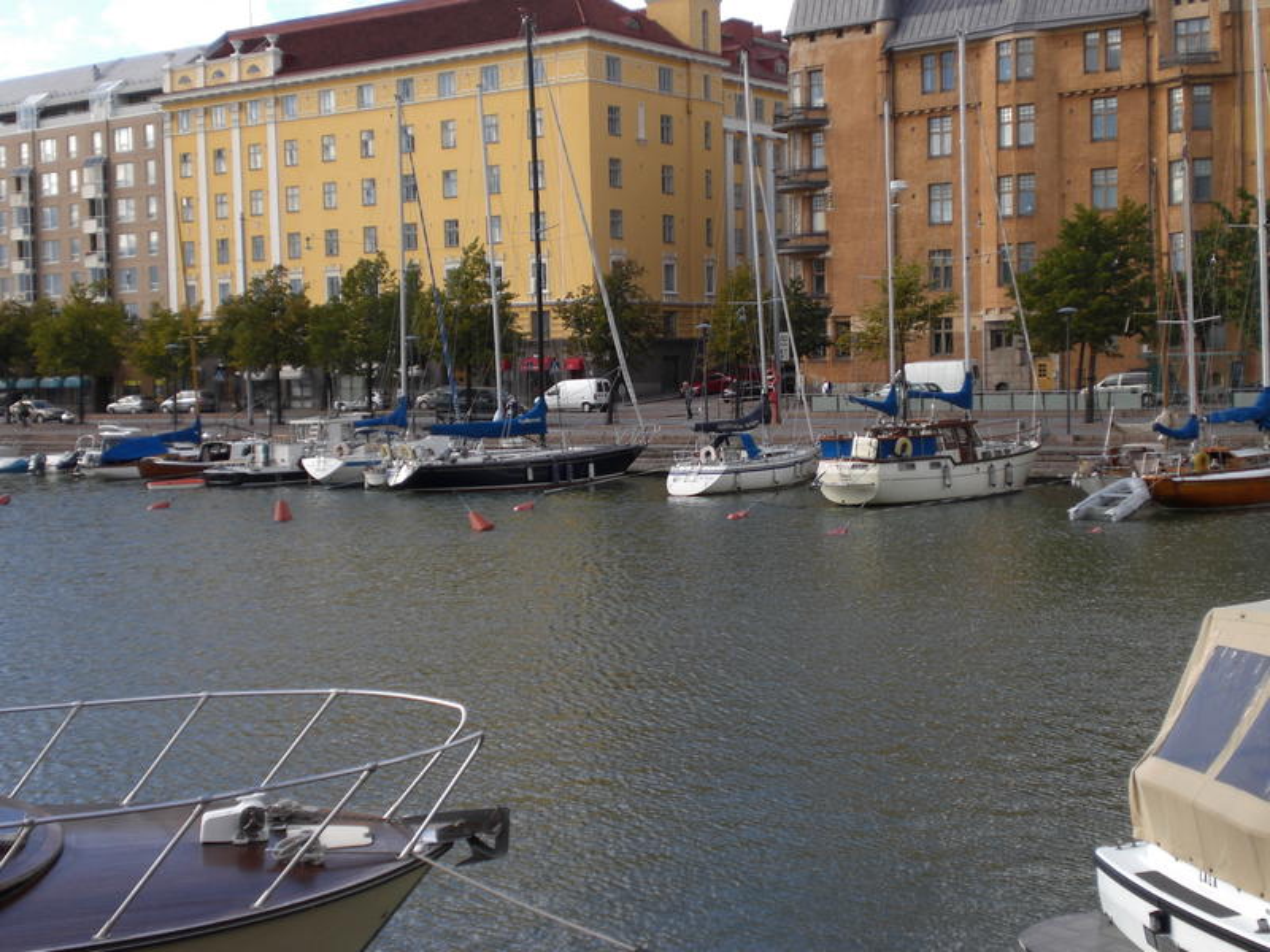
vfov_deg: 28.6
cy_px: 476
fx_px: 1871
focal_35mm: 51
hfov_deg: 37.5
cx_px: 635
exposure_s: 1/250
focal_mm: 8.44
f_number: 3.6
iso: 50
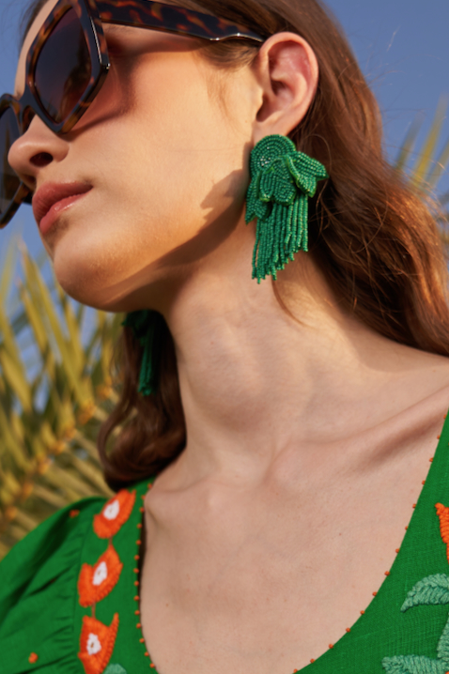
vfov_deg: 34.1
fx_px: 1086
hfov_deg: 23.2
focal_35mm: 58
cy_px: 456
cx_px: 326
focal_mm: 25
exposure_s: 1/800
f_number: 3.2
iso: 50
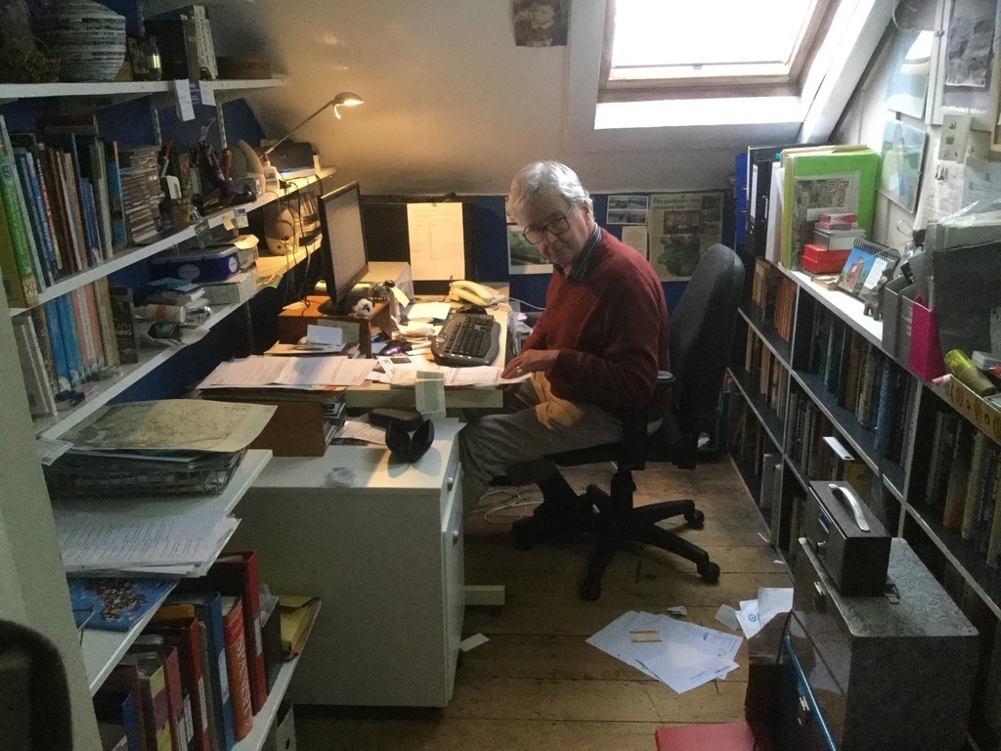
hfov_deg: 58.4
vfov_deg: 45.4
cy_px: 376
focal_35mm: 31
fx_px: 896
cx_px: 500
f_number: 2.4
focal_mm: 3.3
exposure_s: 1/17
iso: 250
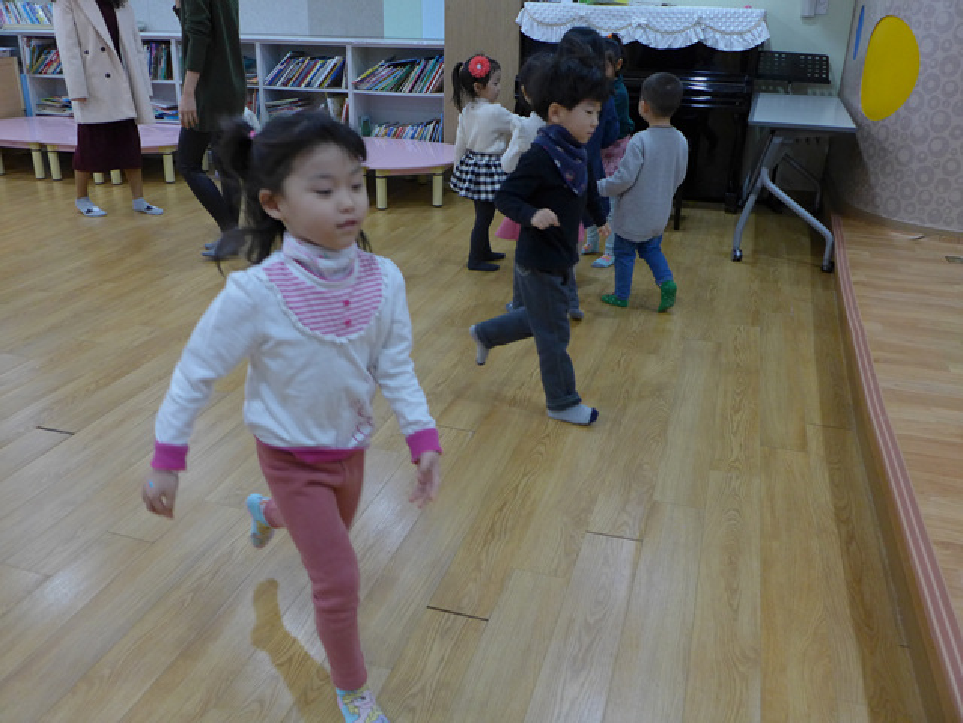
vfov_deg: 46.8
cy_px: 362
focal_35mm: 30
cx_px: 482
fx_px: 835
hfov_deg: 60.0
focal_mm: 5.9
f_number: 1.5
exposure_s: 1/250
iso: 320
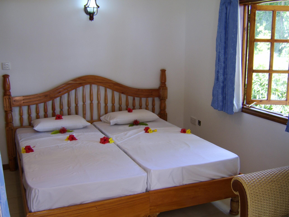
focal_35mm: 31
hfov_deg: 58.4
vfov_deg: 45.4
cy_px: 108
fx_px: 259
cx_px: 144
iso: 71
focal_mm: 8.13
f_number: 2.7
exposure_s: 1/32
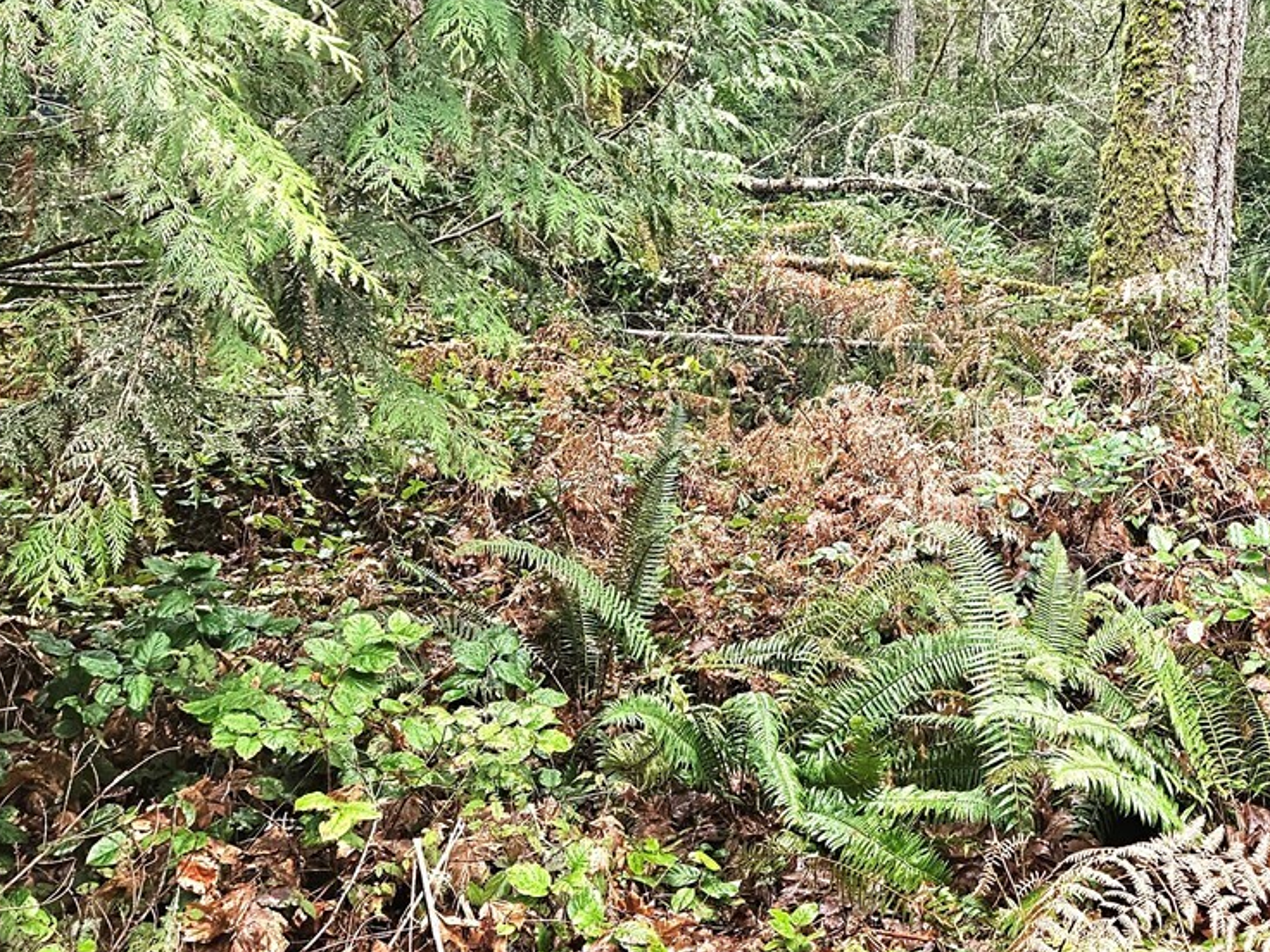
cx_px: 1078
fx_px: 1834
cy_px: 202
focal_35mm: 50
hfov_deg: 36.4
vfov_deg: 28.5
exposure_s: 1/182
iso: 160
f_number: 1.8
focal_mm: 5.4
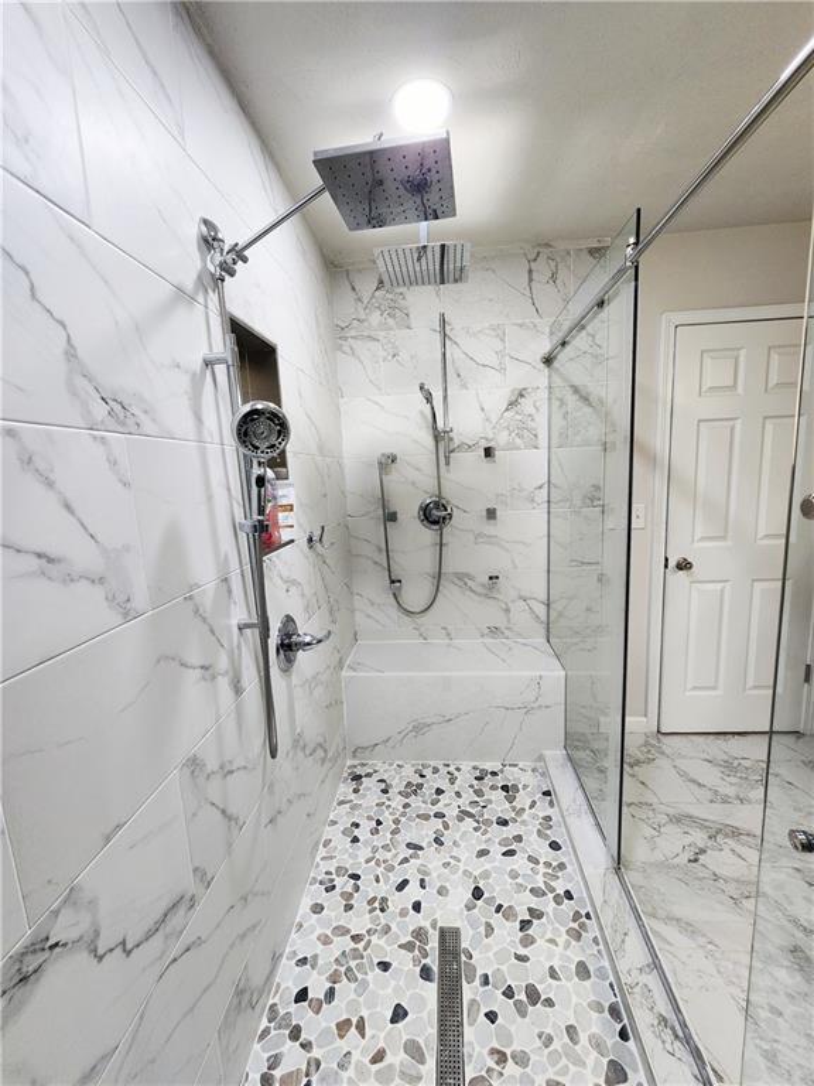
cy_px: 543
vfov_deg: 106.2
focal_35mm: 13
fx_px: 408
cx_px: 407
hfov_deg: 89.9
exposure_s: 1/60.2
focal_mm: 2.2
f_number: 2.2
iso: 160
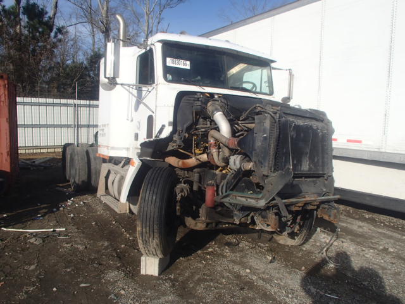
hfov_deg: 63.4
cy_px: 152
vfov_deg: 49.7
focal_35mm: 28
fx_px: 328
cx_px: 202
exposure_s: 1/125
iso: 100
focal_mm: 5
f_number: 11
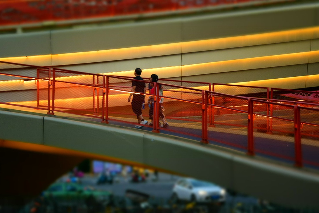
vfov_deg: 12.6
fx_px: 966
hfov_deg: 18.8
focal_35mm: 109
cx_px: 148
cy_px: 92
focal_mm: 62
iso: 1600
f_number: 5.3
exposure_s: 1/100
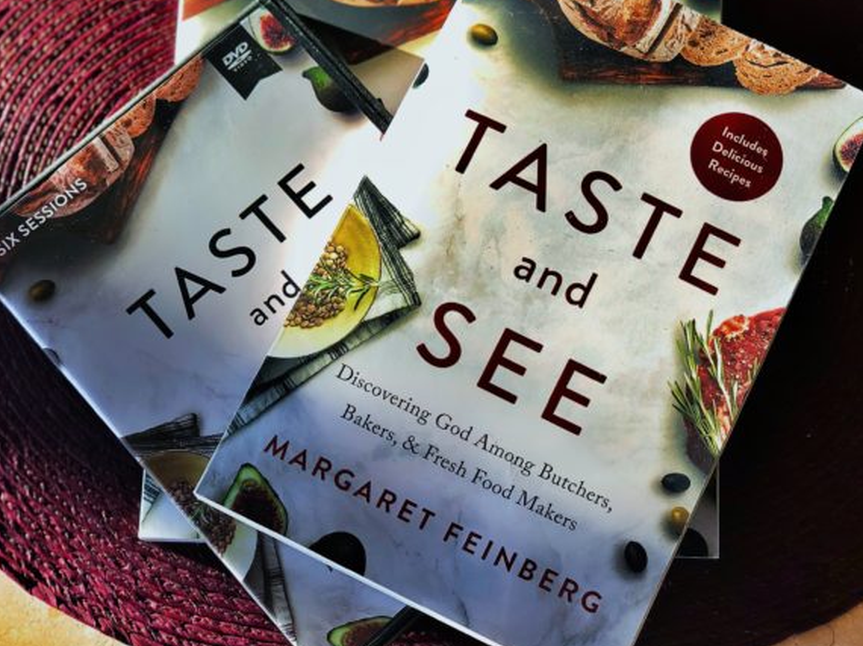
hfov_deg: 26.7
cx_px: 454
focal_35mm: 73
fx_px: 1819
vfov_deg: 20.1
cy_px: 286
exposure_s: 1/120
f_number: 2.4
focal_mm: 6
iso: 16
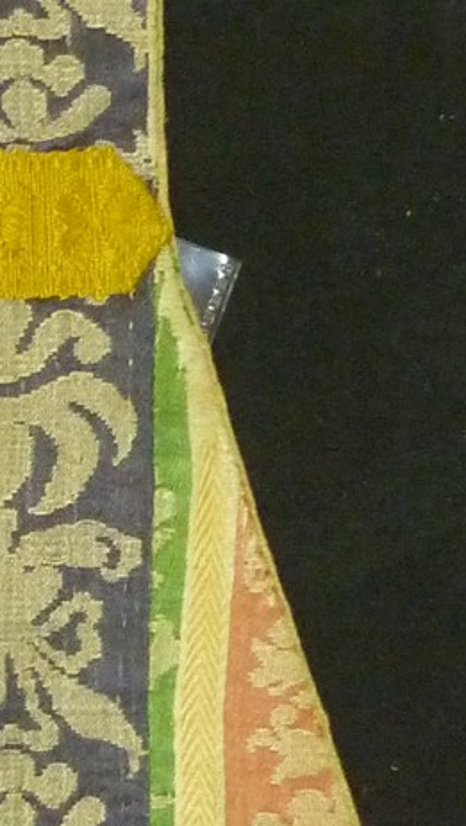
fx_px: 4847
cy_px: 227
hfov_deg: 5.5
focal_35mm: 221
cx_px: -148
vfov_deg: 9.7
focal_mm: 8.4
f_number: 3.8
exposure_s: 1/30
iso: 400
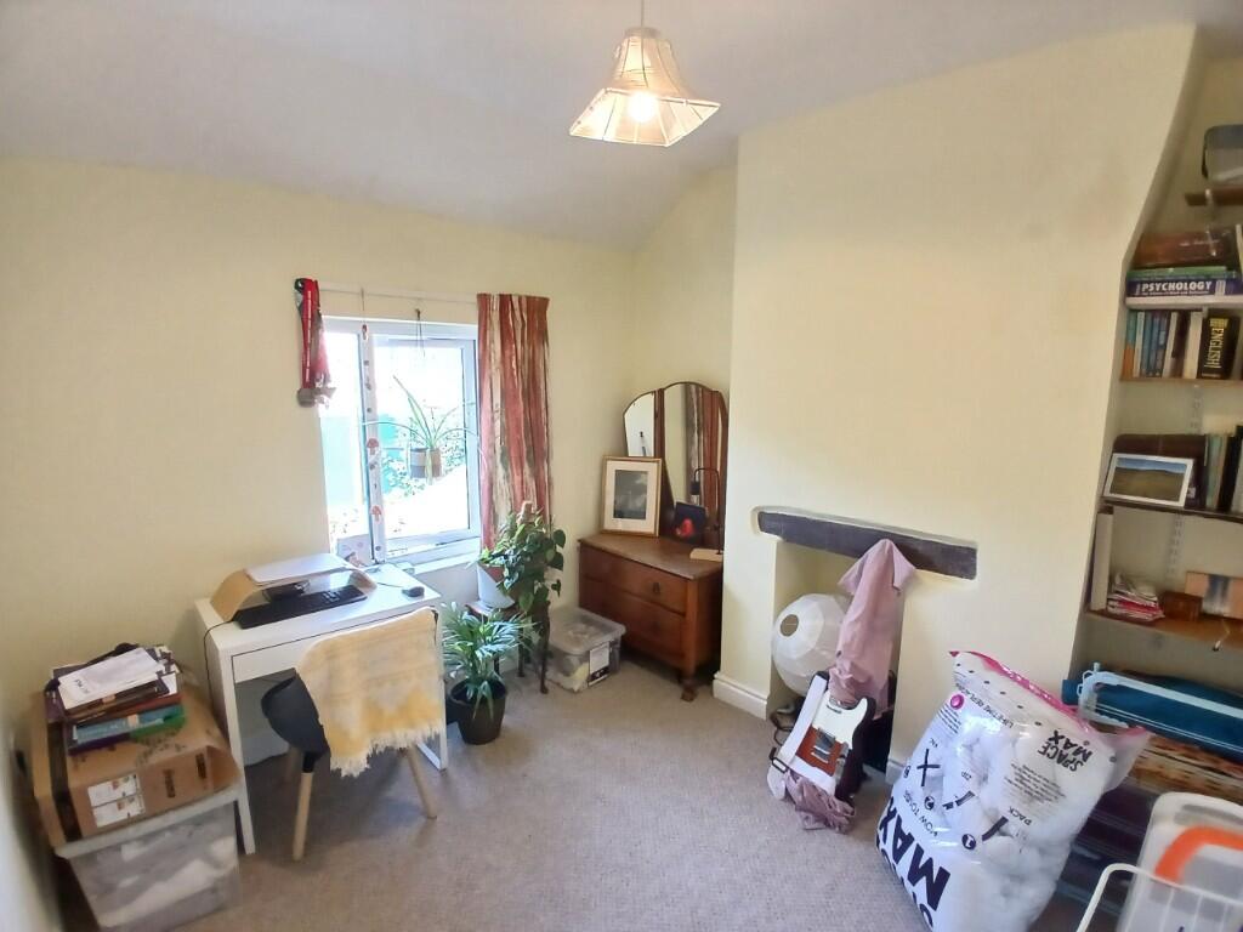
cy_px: 466
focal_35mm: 17
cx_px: 622
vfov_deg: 74.7
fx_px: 610
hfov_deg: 91.0
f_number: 2.2
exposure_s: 1/33.3
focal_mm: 1.4
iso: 160
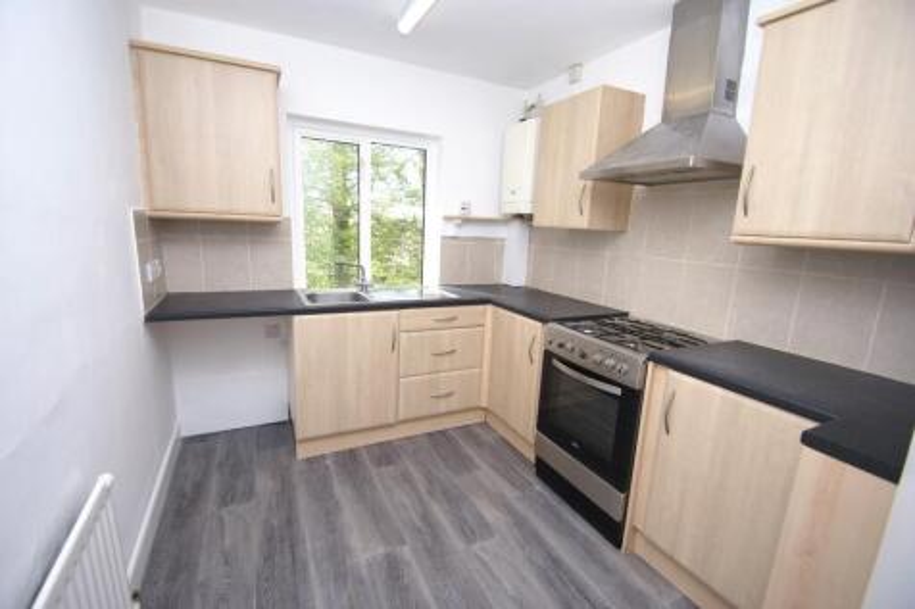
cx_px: 458
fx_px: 381
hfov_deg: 100.4
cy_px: 304
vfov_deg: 77.3
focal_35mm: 15
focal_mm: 10
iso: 100
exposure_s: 1/100
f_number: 3.5
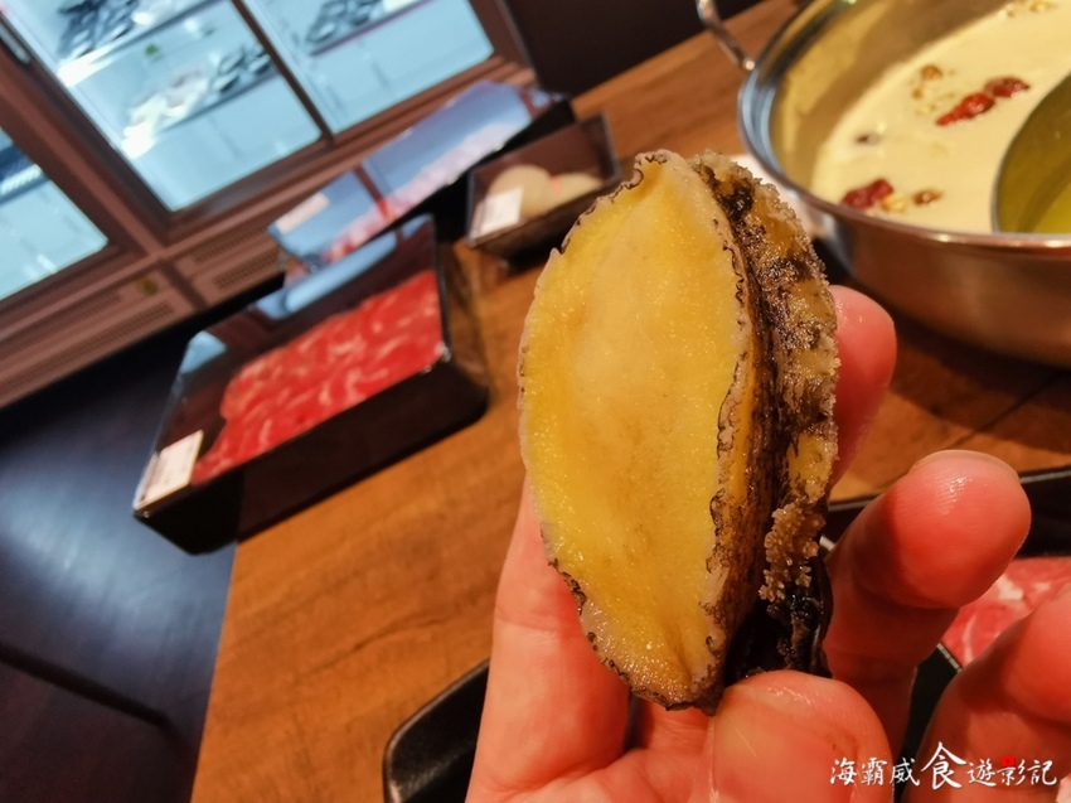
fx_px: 804
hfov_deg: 67.3
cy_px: 402
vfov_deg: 53.0
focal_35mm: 26
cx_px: 536
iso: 320
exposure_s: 1/60
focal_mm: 2.35
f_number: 2.2
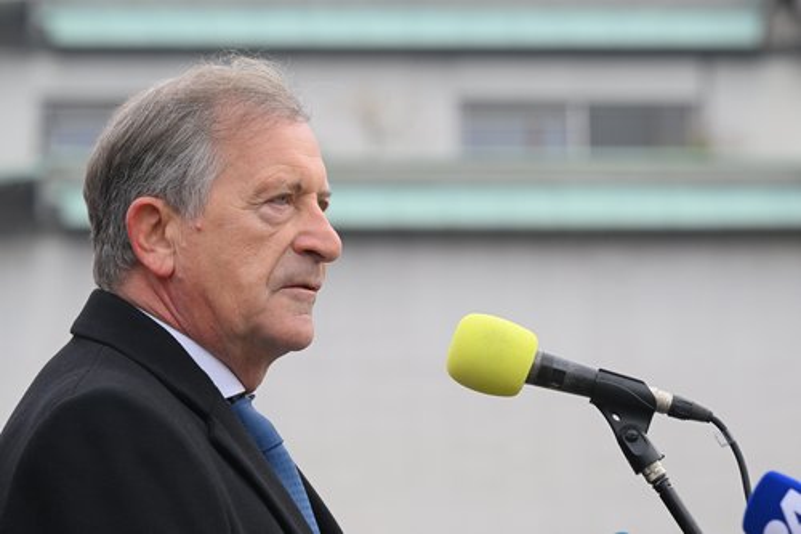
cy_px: 267
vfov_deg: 6.9
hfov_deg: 10.3
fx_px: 4448
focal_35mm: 200
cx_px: 400
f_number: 9
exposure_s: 1/640
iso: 1250
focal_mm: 200
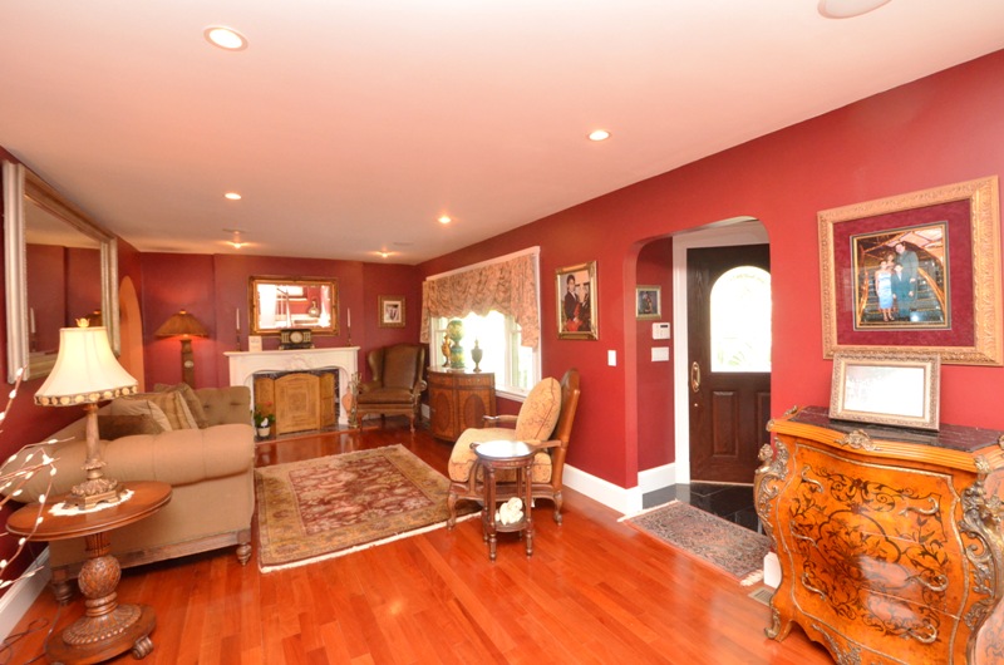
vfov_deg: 77.1
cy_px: 332
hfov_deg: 100.5
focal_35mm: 15
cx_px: 502
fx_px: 417
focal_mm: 10
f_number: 5.6
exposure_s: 1/60
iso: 3200
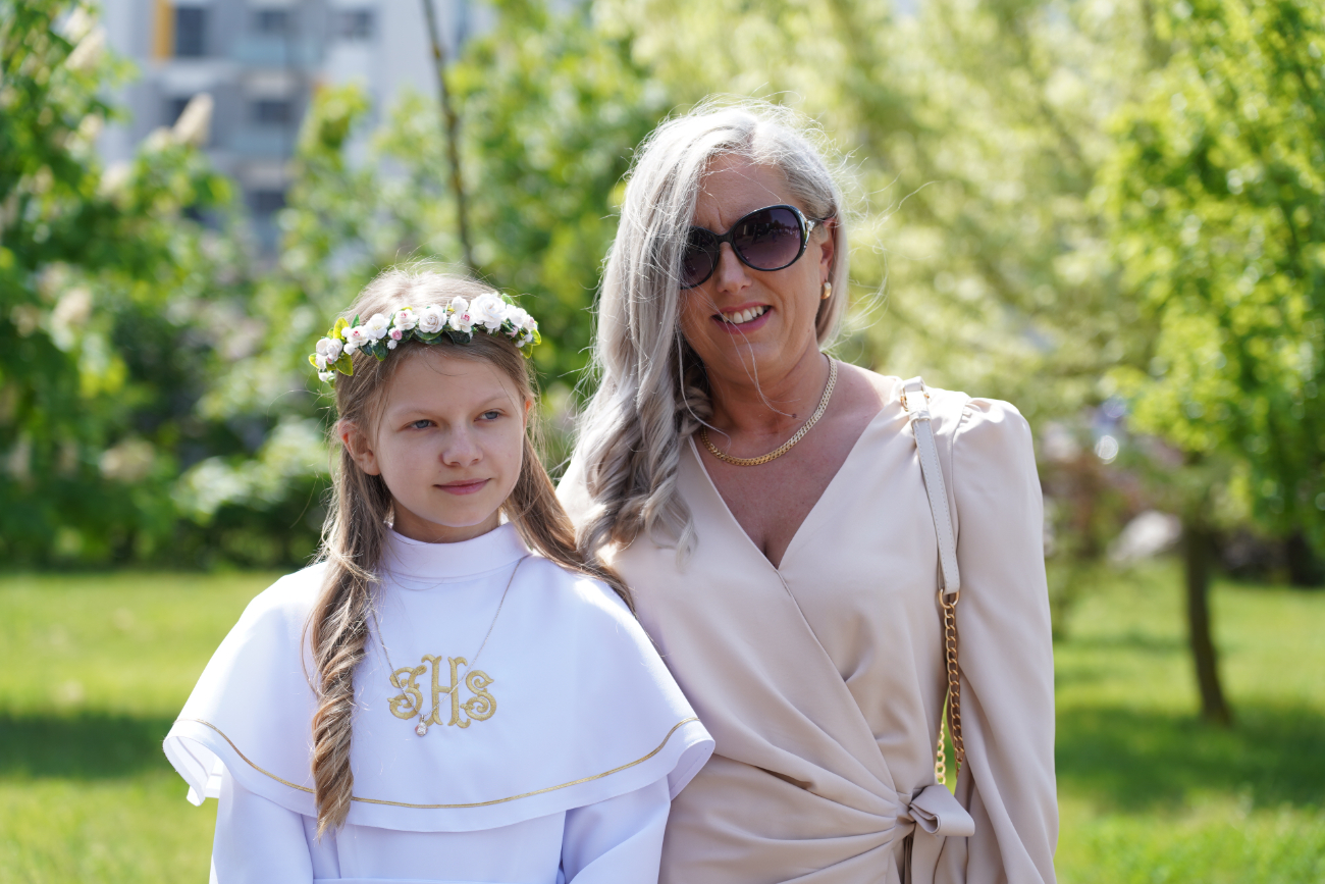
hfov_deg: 20.2
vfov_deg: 13.6
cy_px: 442
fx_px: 3718
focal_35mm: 101
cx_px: 662
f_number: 4
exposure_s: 1/320
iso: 100
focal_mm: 101
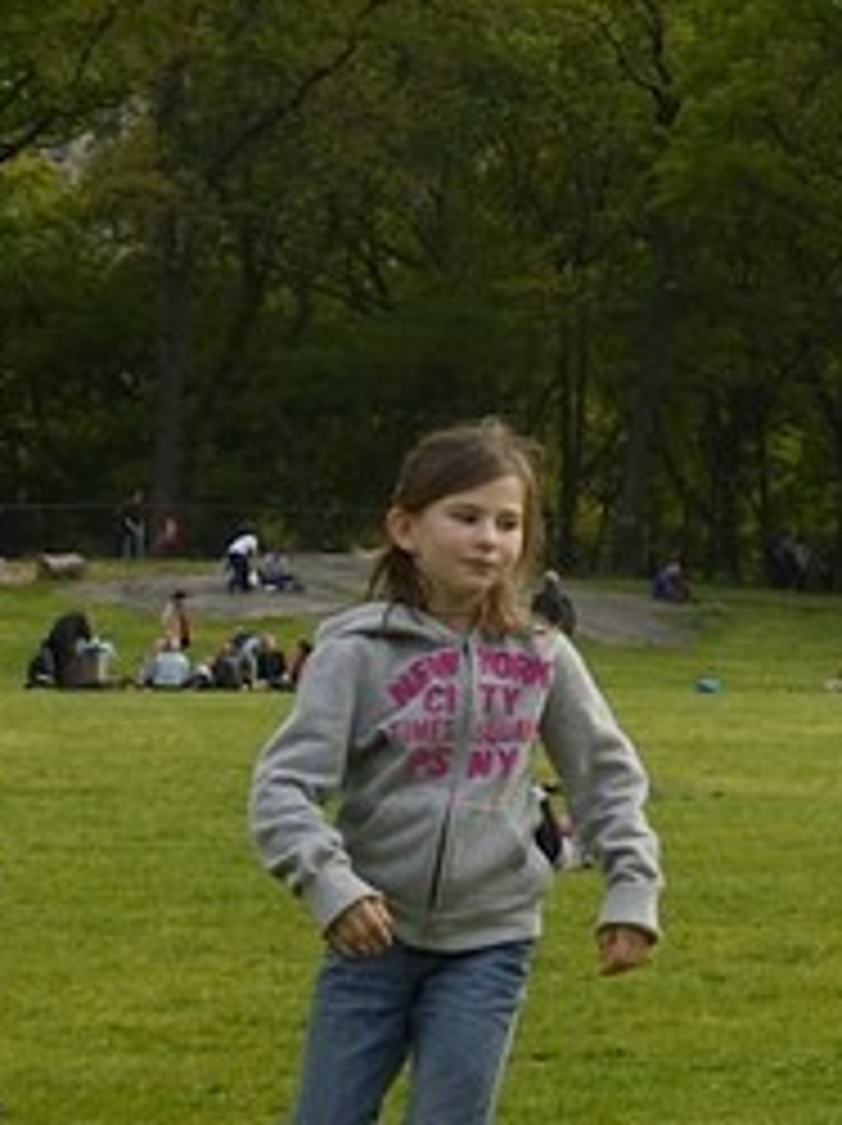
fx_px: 6400
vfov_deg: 10.0
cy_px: 212
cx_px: 2958
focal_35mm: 197
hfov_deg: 6.5
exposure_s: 1/640
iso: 400
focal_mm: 32
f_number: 9
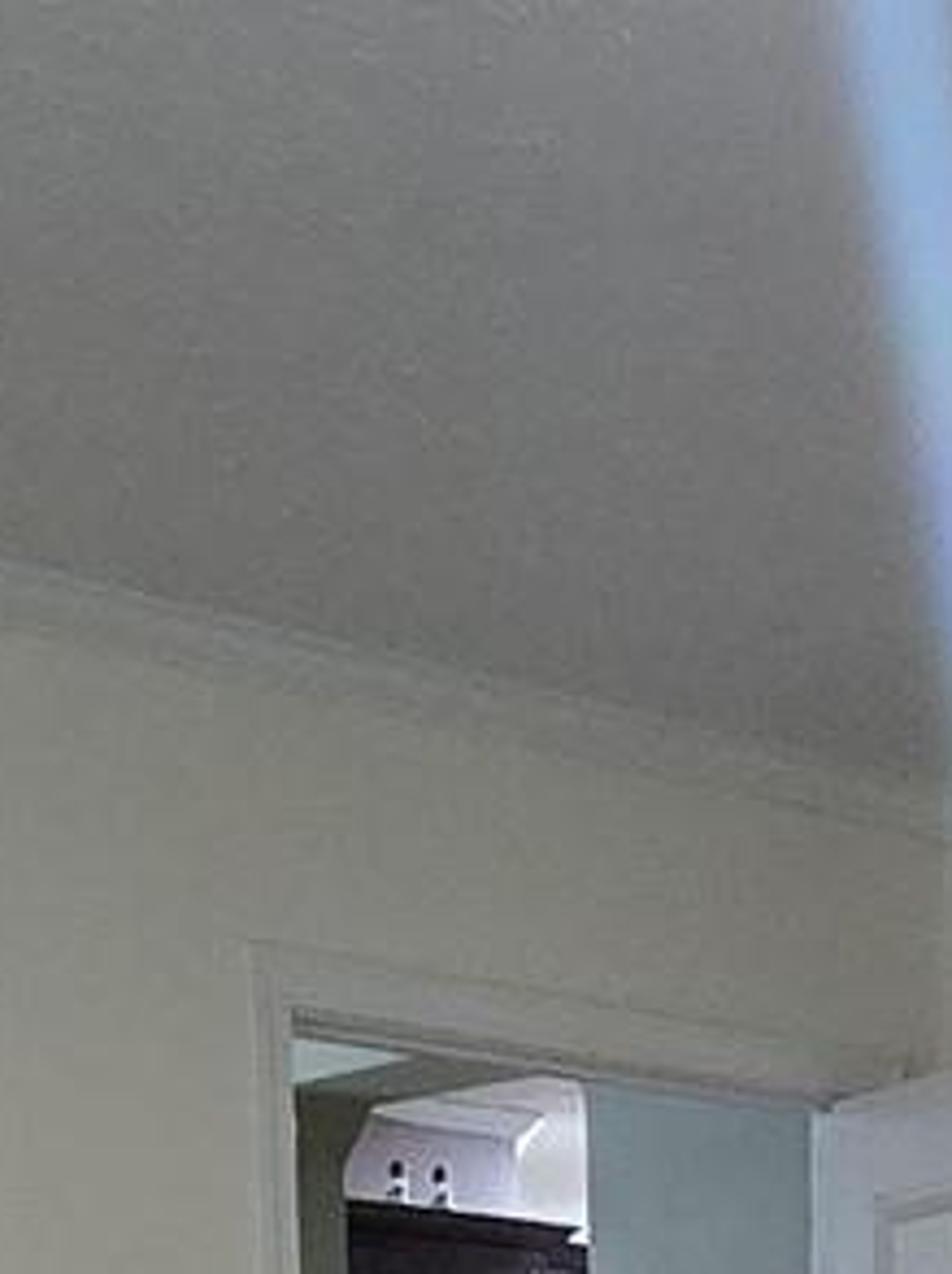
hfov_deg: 15.9
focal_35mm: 91
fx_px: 3344
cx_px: 978
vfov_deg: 16.1
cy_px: 2644
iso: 500
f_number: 2.2
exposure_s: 1/60
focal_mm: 2.2
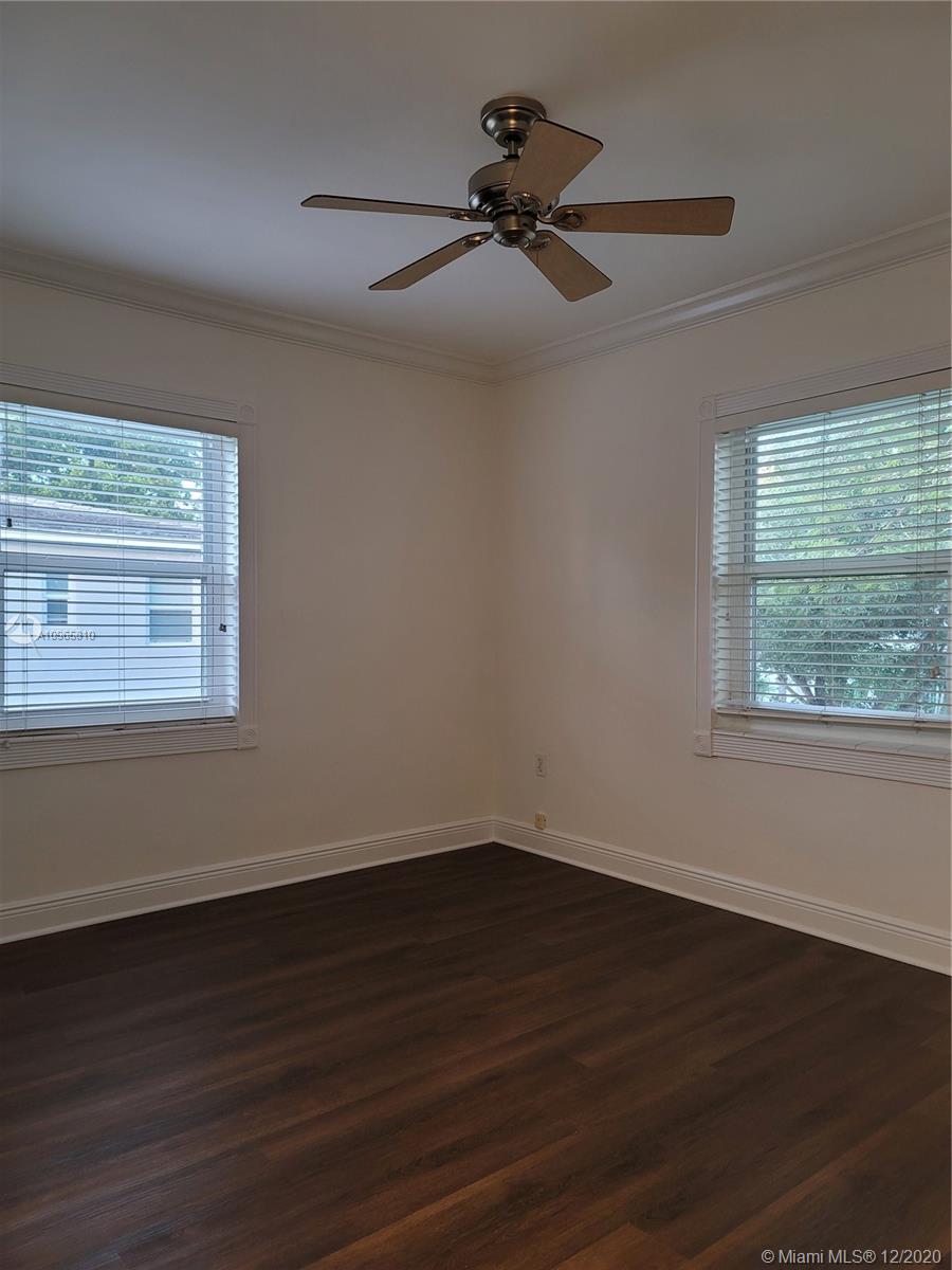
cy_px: 635
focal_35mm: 25
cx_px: 476
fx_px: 917
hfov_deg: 54.9
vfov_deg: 69.4
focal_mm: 7
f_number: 1.8
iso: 250
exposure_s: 1/39
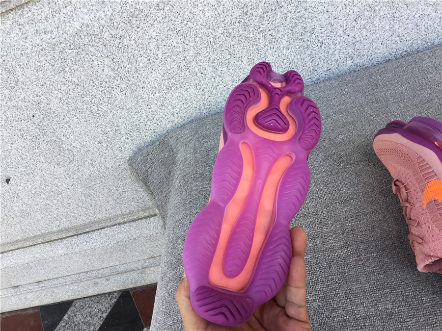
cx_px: 221
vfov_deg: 45.4
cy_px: 166
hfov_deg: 58.4
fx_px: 396
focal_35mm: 31
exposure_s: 1/108
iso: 25
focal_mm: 3.3
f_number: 2.4
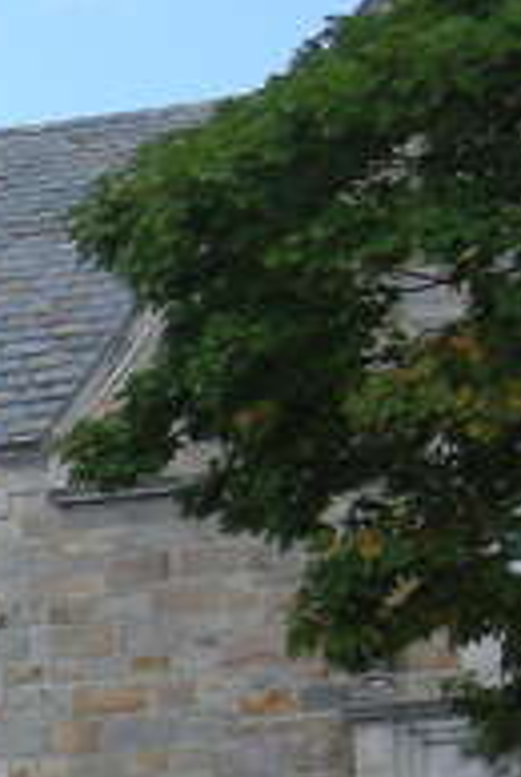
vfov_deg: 7.8
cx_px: -890
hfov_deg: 5.1
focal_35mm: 261
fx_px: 5645
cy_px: 929
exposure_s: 1/306
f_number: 3.5
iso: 50
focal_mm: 9.9
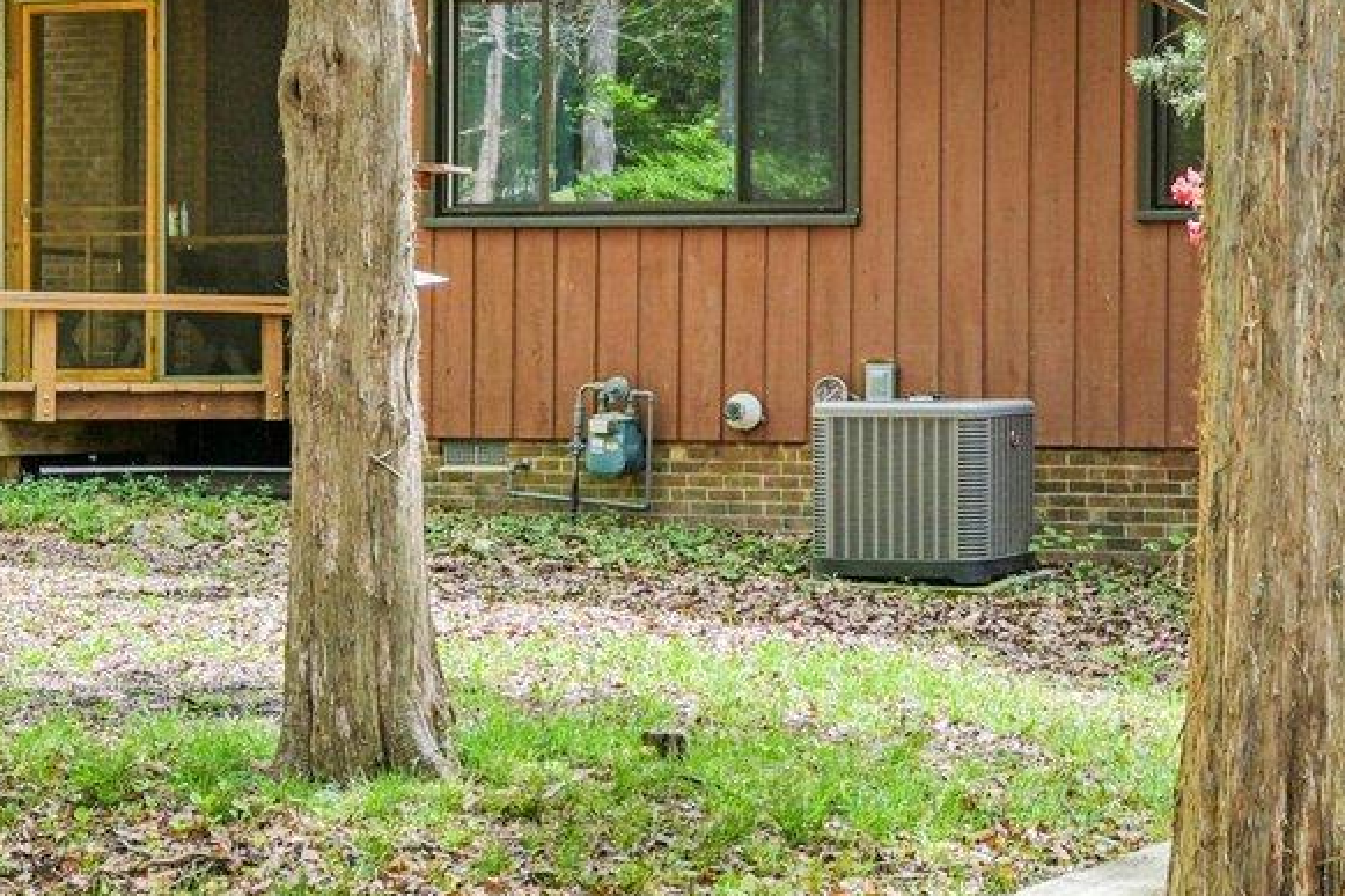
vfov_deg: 18.4
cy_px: 372
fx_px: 2764
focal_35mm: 74
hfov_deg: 26.2
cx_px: 1289
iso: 100
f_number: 8
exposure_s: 1/60
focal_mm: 21
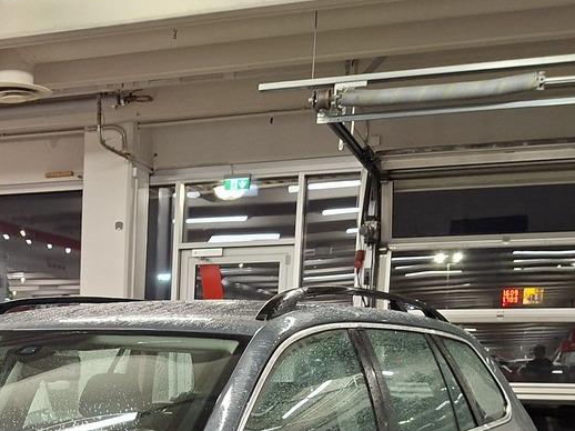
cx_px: -19
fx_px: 1063
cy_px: 494
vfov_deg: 21.5
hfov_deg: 28.2
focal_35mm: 64
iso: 320
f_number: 1.8
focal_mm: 5.54
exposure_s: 1/100
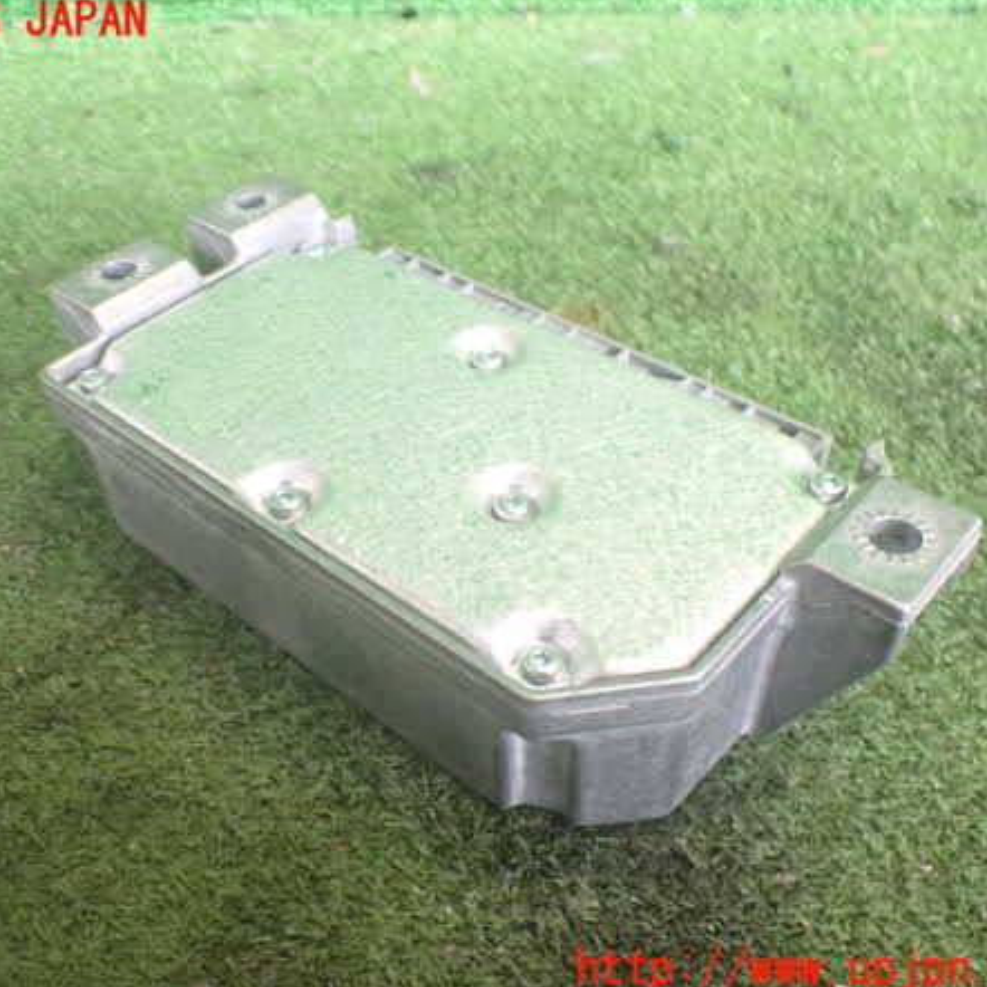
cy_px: 496
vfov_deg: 46.0
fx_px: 1161
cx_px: 411
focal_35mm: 36
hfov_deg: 45.9
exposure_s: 1/125
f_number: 2.3
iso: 800
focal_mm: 5.4
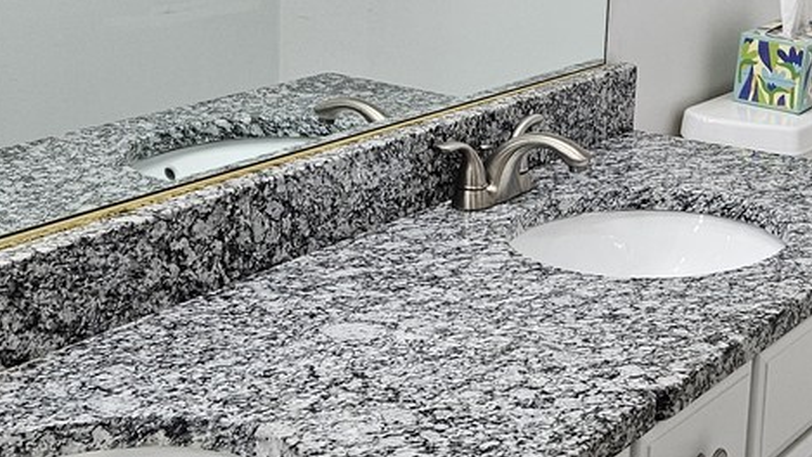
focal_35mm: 77
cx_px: 544
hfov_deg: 27.3
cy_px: 62
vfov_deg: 15.5
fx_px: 1658
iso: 64
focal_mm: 5.4
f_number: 1.8
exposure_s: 1/120
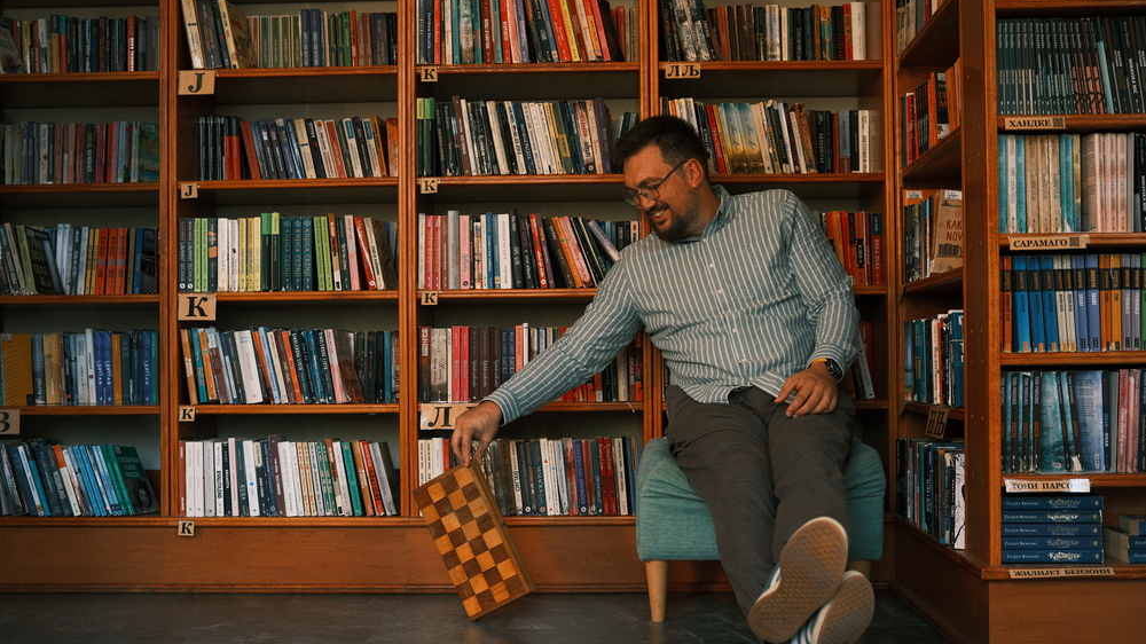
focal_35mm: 44
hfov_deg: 46.4
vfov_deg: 27.1
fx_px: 1337
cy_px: 357
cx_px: 567
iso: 800
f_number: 2
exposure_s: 1/320
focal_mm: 27
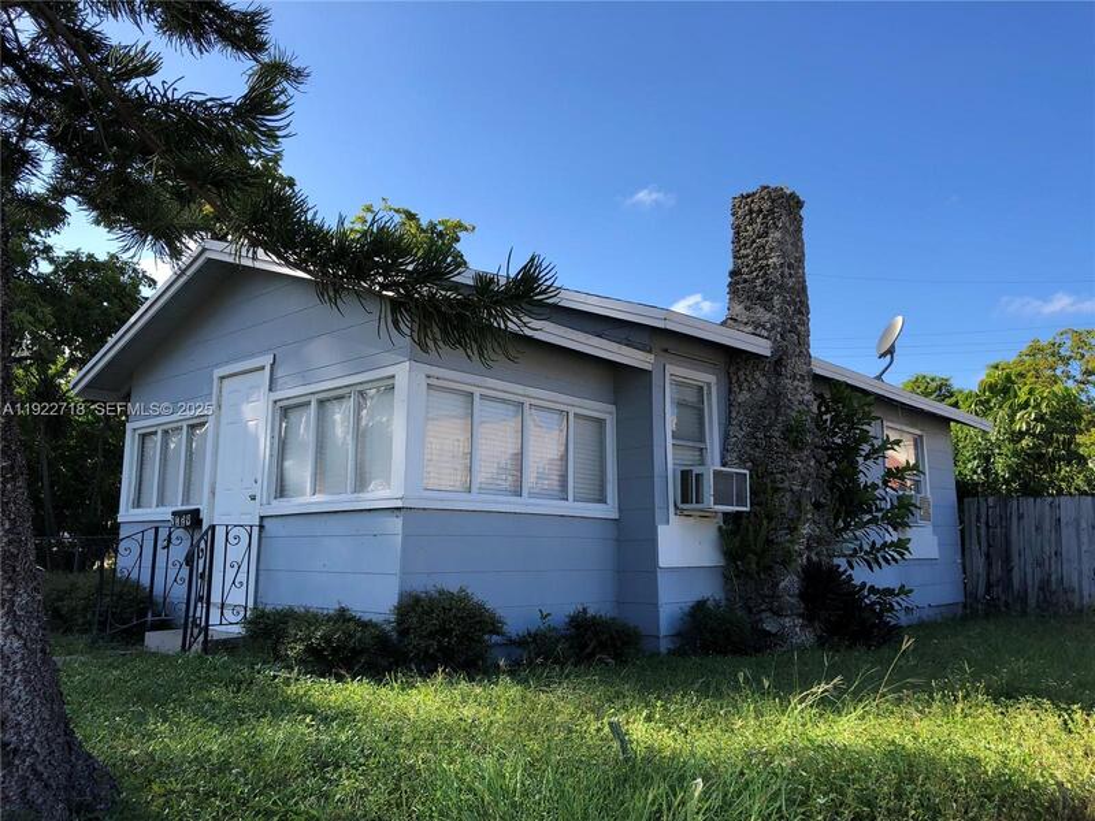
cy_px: 410
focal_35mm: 28
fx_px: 886
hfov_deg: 63.4
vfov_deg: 49.7
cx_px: 548
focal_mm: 3.99
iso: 20
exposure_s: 1/1043
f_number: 1.8
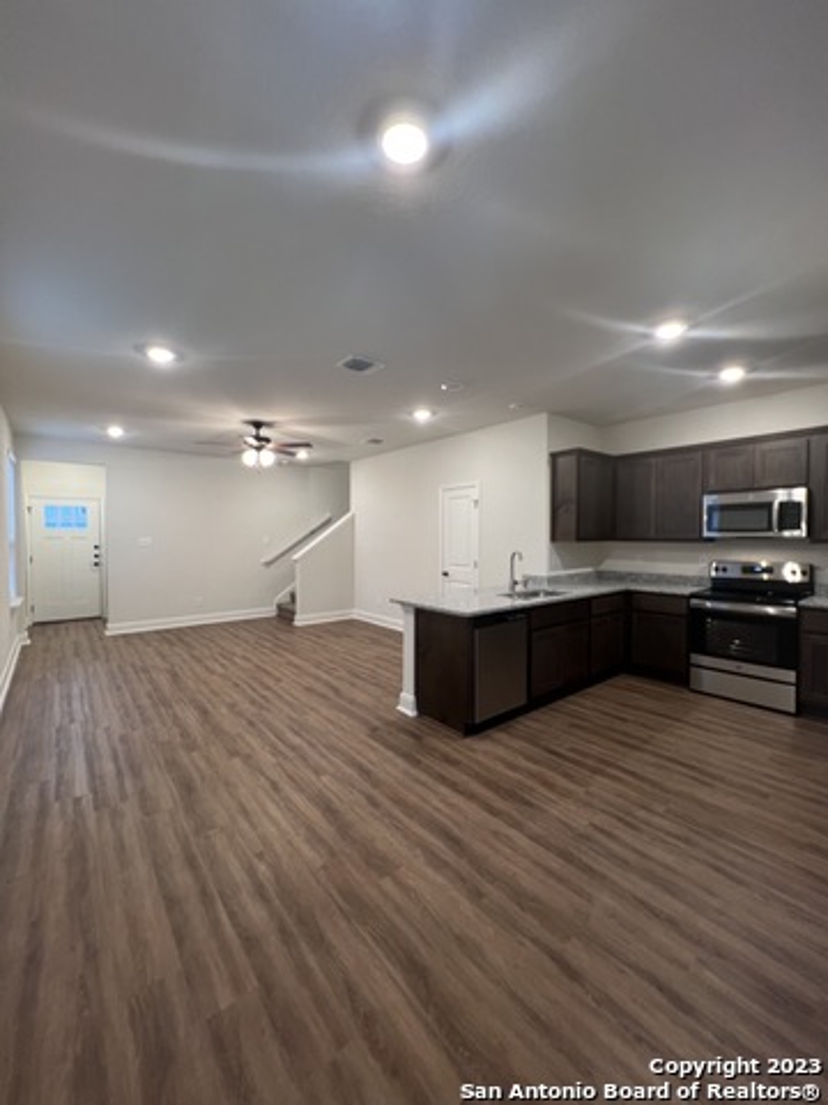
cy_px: 552
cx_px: 414
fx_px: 415
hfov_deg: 89.9
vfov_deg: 106.2
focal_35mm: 13
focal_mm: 1.57
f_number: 1.8
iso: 125
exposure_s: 1/60
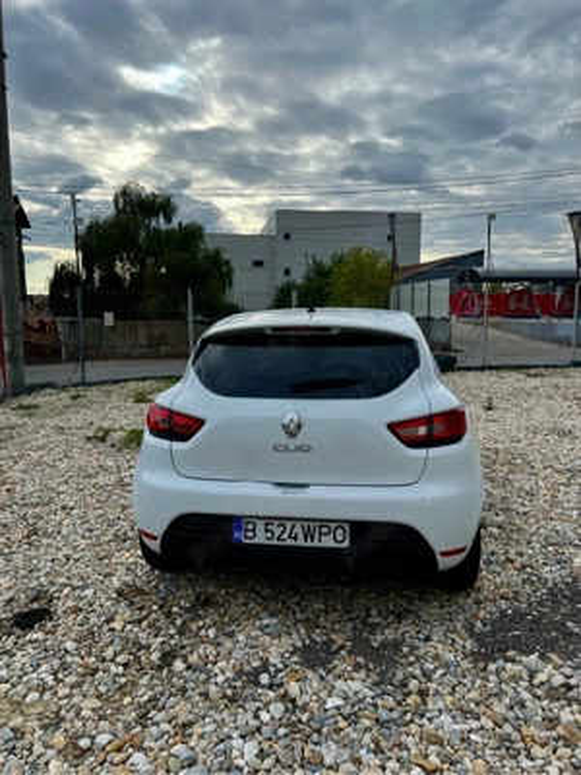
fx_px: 582
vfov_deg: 67.3
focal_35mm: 26
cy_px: 388
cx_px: 290
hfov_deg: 53.1
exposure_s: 1/2632
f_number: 1.5
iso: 50
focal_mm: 5.7
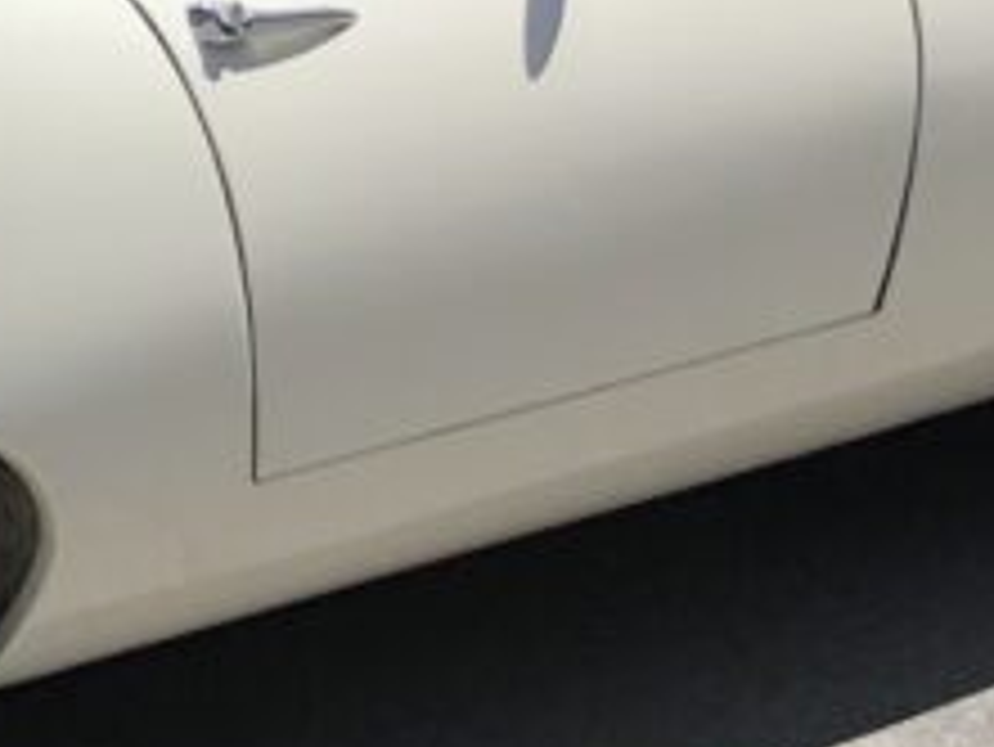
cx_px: -355
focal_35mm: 162
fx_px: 4654
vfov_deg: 8.5
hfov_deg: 11.8
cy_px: -918
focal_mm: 3.99
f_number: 1.8
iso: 25
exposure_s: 1/2288
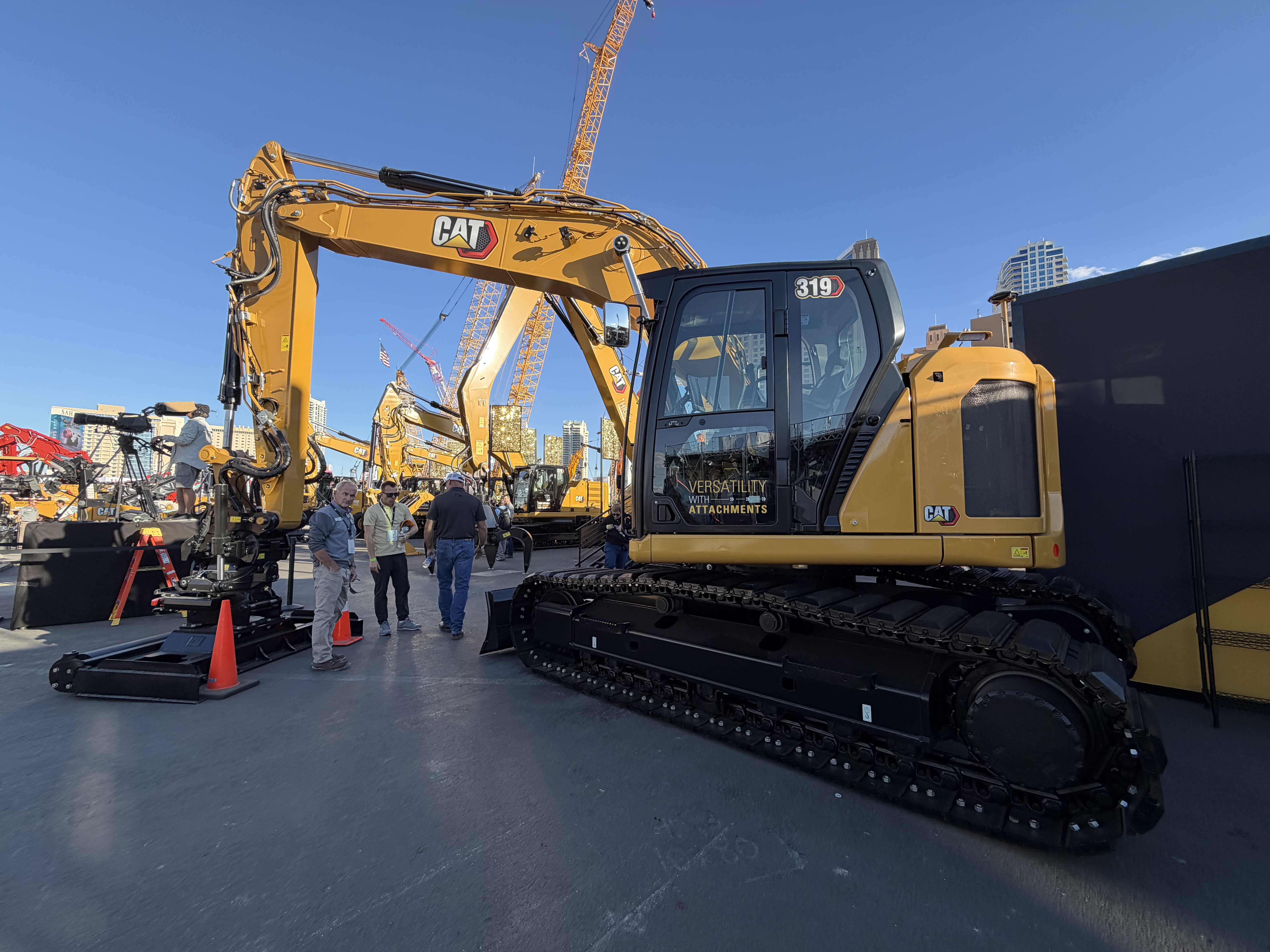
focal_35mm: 14
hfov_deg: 102.1
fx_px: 514
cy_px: 476
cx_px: 635
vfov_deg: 85.7
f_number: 2.2
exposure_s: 1/535
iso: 40
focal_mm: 2.22
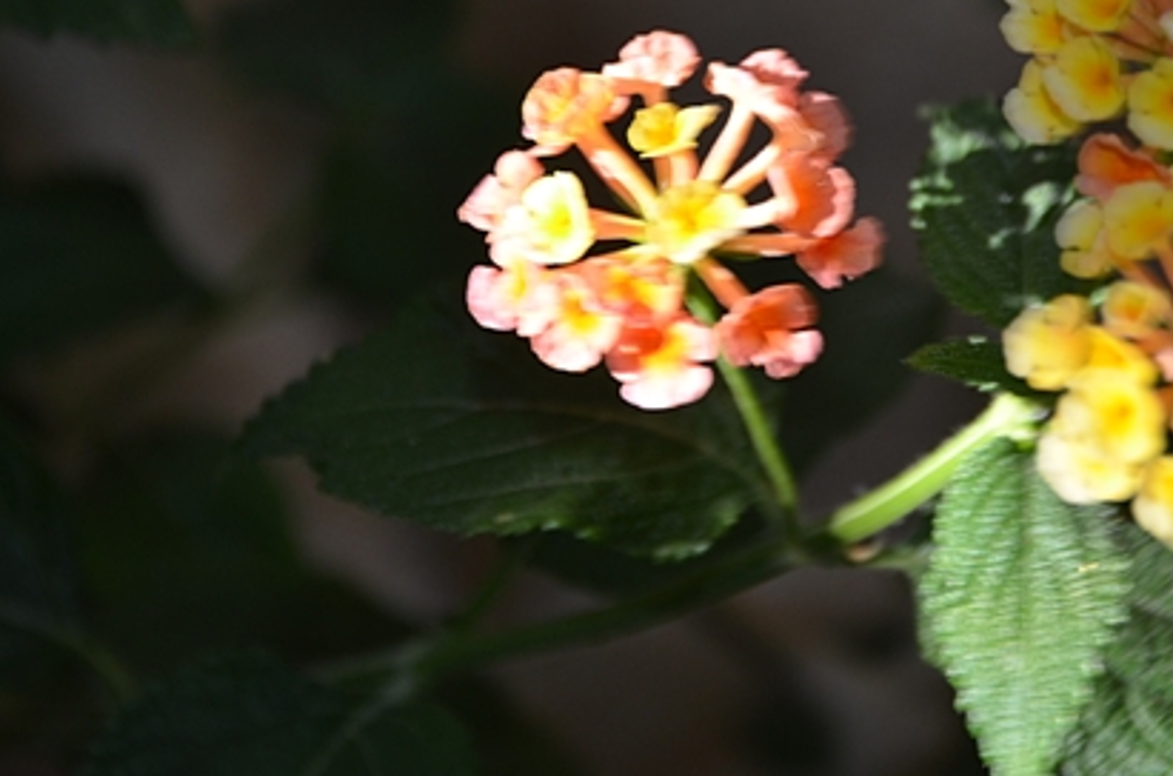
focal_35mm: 181
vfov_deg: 7.5
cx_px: 856
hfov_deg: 11.4
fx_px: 5884
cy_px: 211
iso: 125
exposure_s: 1/30
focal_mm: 62
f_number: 5.6
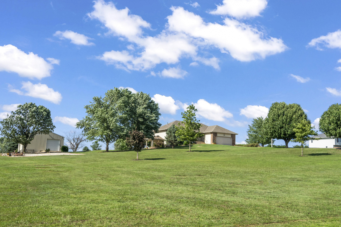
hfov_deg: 54.4
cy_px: 114
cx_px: 170
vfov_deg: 37.9
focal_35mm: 35
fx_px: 332
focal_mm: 35
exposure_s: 1/400
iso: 400
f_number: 14
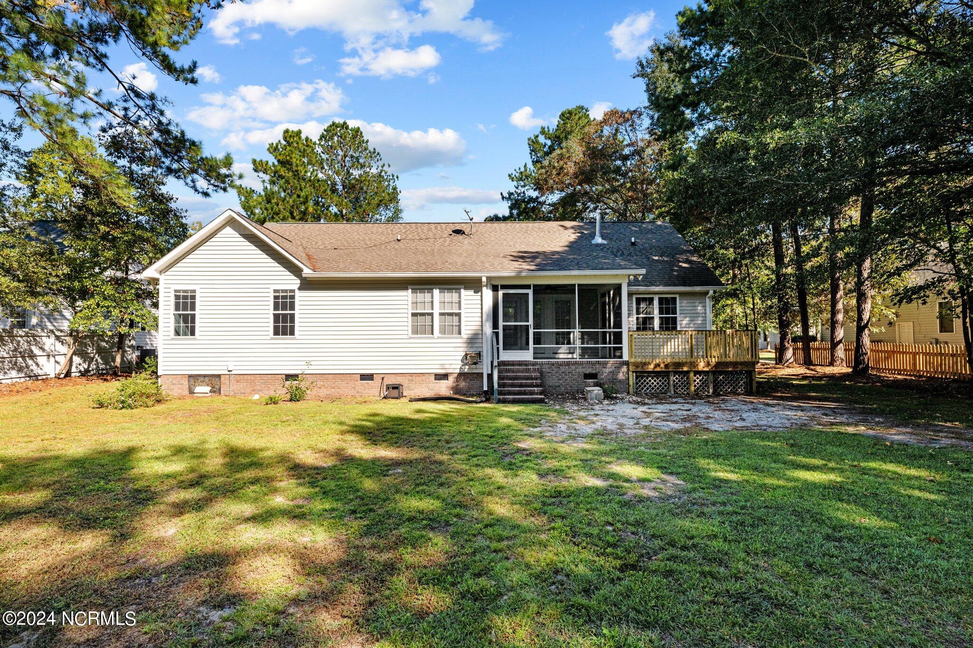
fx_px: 459
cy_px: 324
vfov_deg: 70.4
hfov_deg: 93.3
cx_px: 486
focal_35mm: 17
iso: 400
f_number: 9
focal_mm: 17
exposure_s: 1/640
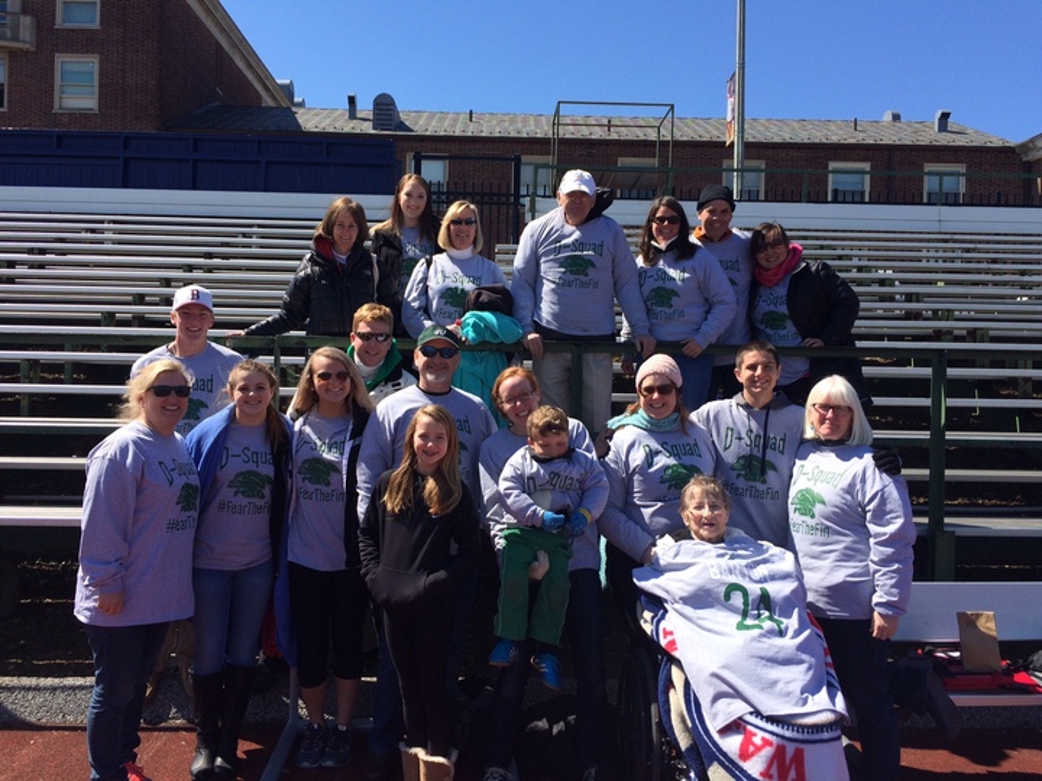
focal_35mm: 29
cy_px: 390
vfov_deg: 48.2
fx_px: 873
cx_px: 521
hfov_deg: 61.7
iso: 32
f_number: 2.2
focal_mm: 4.15
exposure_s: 1/1580
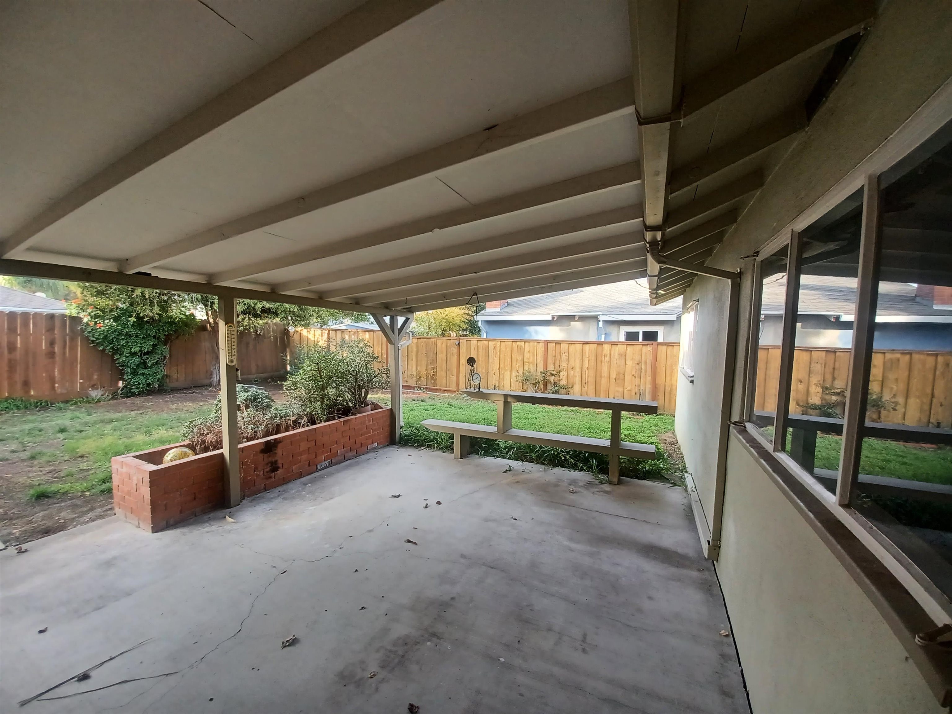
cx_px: 476
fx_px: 358
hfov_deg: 106.2
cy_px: 357
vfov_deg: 89.9
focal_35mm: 13
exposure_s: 1/100
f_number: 2.2
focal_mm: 1.42
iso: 64
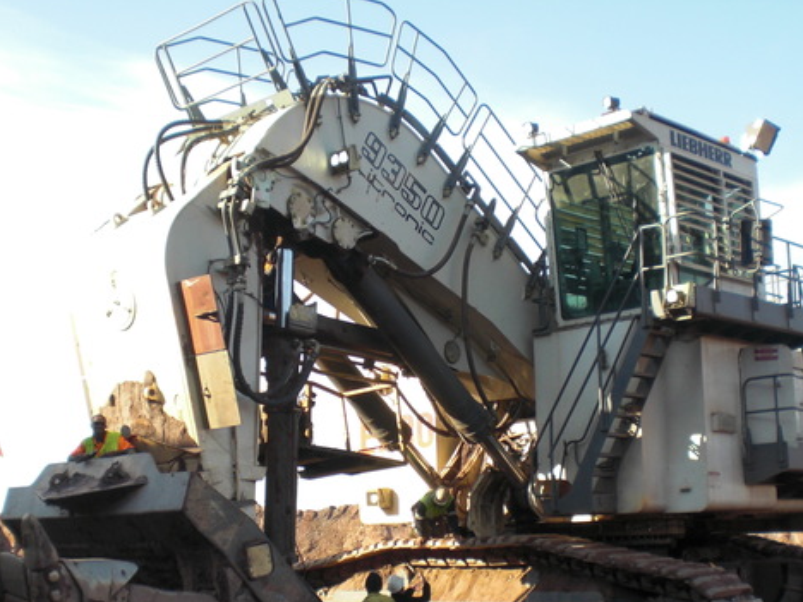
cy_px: 403
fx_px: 1206
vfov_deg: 27.9
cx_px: 395
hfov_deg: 36.8
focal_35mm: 52
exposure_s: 1/400
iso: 64
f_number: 3.1
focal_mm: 6.3
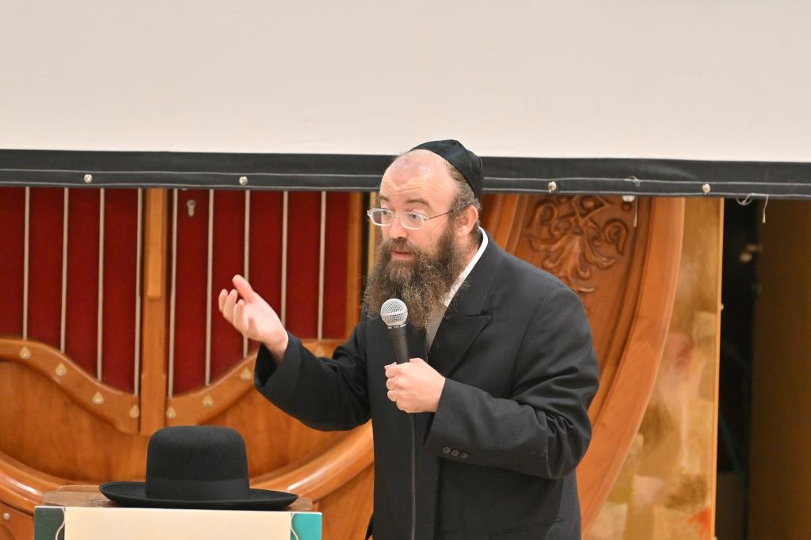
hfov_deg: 6.9
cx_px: 406
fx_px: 6756
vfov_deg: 4.6
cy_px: 270
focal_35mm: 300
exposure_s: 1/250
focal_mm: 200
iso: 1000
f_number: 2.8
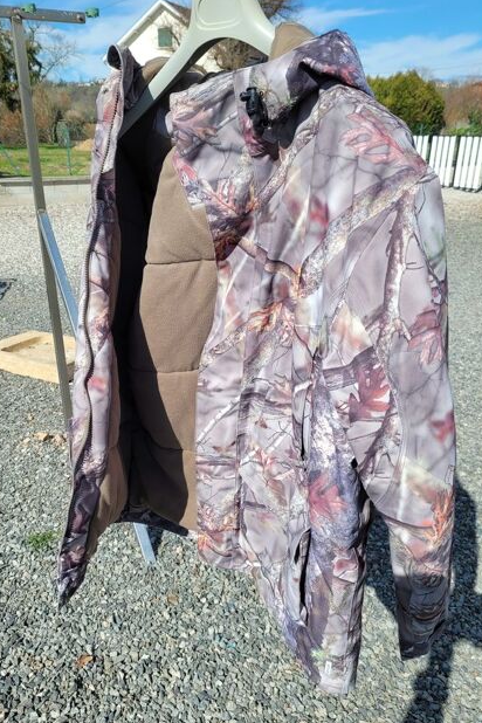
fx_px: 562
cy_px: 353
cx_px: 216
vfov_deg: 65.5
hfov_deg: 46.3
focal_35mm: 28
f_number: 1.8
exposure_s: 1/2010
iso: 40
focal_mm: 5.4
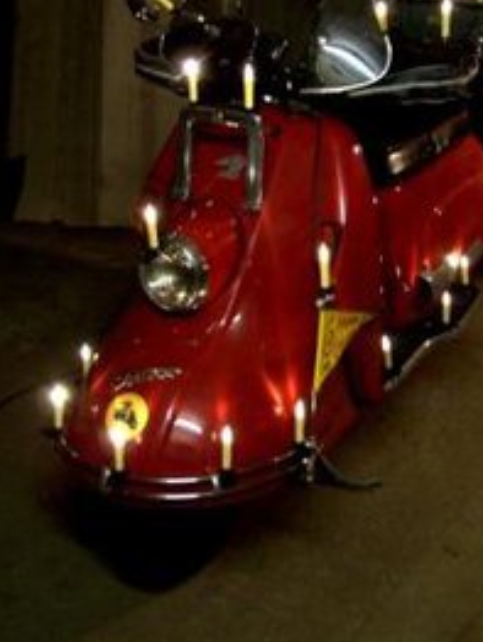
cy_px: 176
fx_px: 1077
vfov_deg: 32.7
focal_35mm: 58
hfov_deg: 25.2
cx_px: 280
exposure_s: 1/8
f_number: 2.8
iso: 140
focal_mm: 6.3
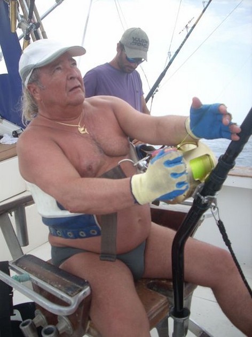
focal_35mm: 37
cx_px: 126
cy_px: 168
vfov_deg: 50.2
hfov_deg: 38.6
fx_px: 359
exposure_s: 1/402
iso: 64
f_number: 2.8
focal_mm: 6.2
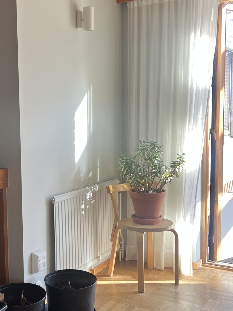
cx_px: 38
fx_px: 440
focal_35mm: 49
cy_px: 153
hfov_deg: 28.9
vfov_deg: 38.9
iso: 32
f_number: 1.5
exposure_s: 1/121
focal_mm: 5.7
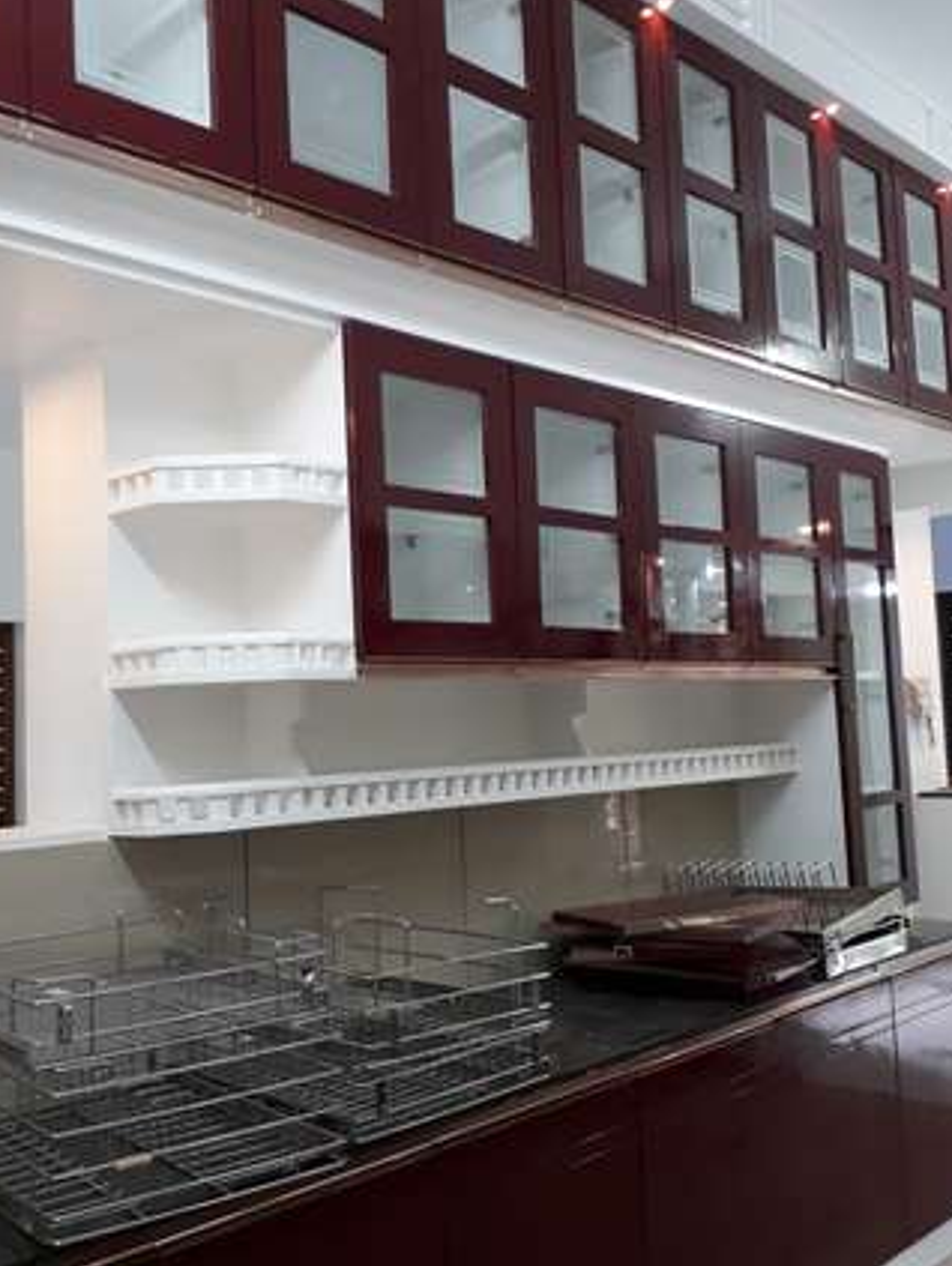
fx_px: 1245
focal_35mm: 34
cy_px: 630
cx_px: 419
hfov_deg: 41.8
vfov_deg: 53.9
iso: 160
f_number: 1.9
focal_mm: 3.6
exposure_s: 1/33
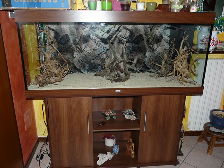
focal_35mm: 31
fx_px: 201
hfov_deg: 58.4
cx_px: 112
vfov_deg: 45.4
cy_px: 84
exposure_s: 1/30
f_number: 2.8
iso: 100
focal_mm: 5
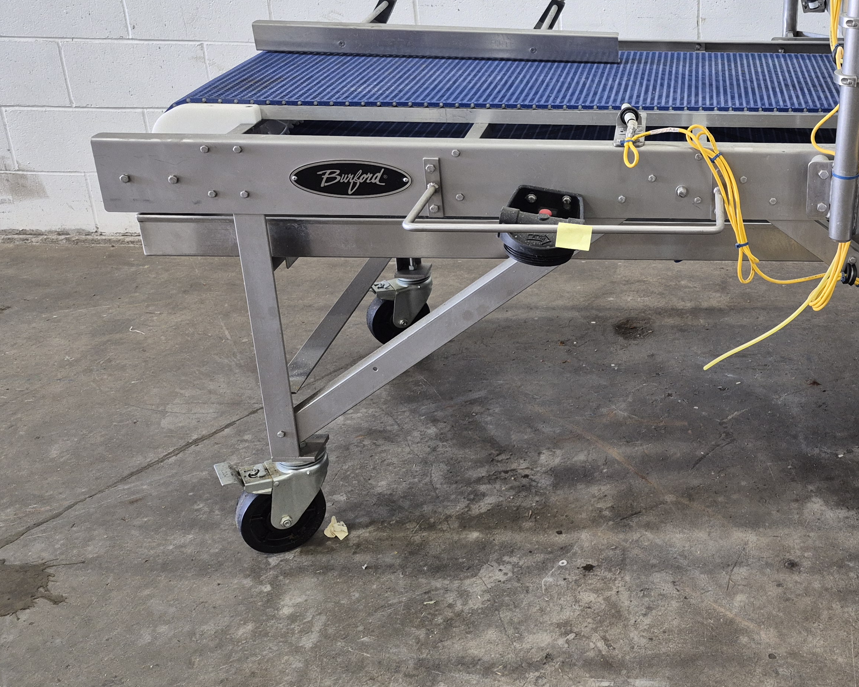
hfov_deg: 43.6
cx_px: 739
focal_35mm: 39
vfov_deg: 37.8
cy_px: 222
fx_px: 991
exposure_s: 1/120
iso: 250
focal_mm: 5.4
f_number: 1.8
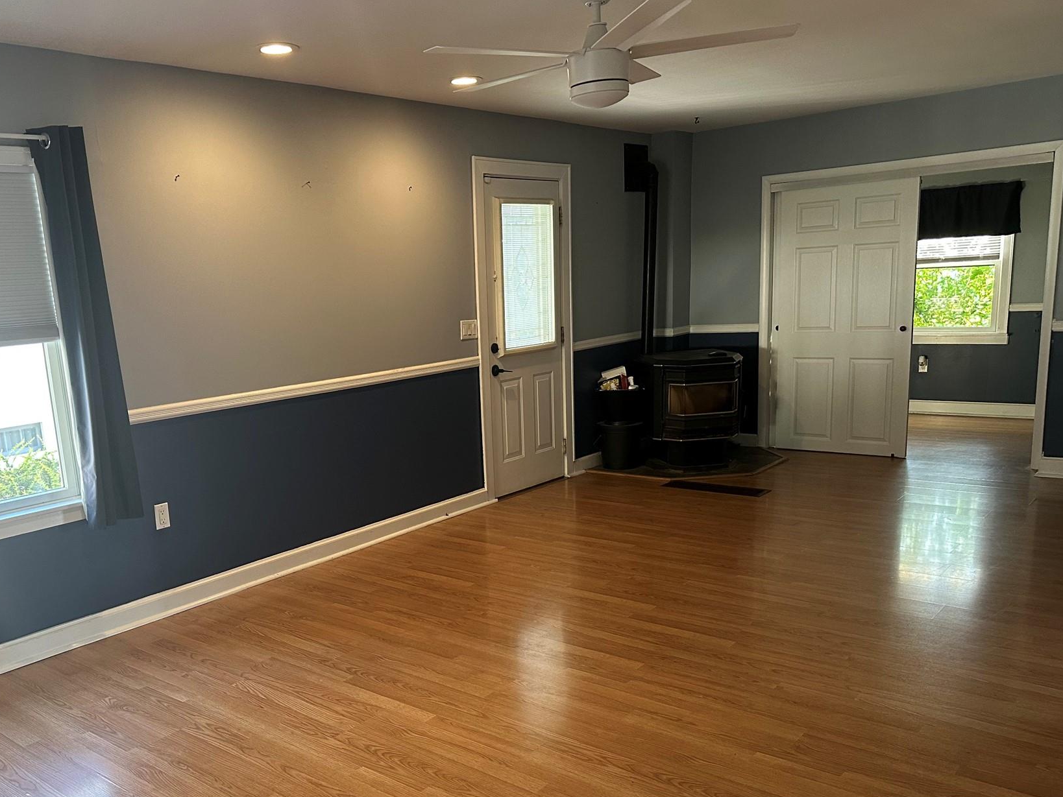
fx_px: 921
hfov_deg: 59.4
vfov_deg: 46.5
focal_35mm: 30
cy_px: 483
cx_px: 416
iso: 320
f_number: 1.78
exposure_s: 1/60
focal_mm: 6.86
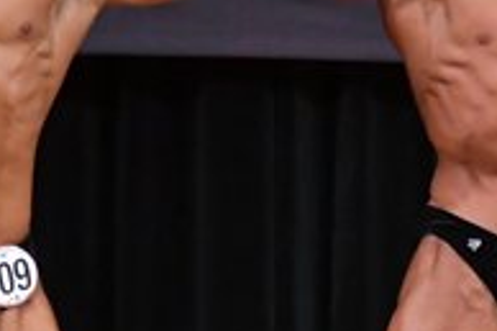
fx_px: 14883
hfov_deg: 1.9
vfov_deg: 1.3
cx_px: 672
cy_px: 331
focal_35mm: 1079
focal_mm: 180
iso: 5000
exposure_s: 1/400
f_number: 5.6
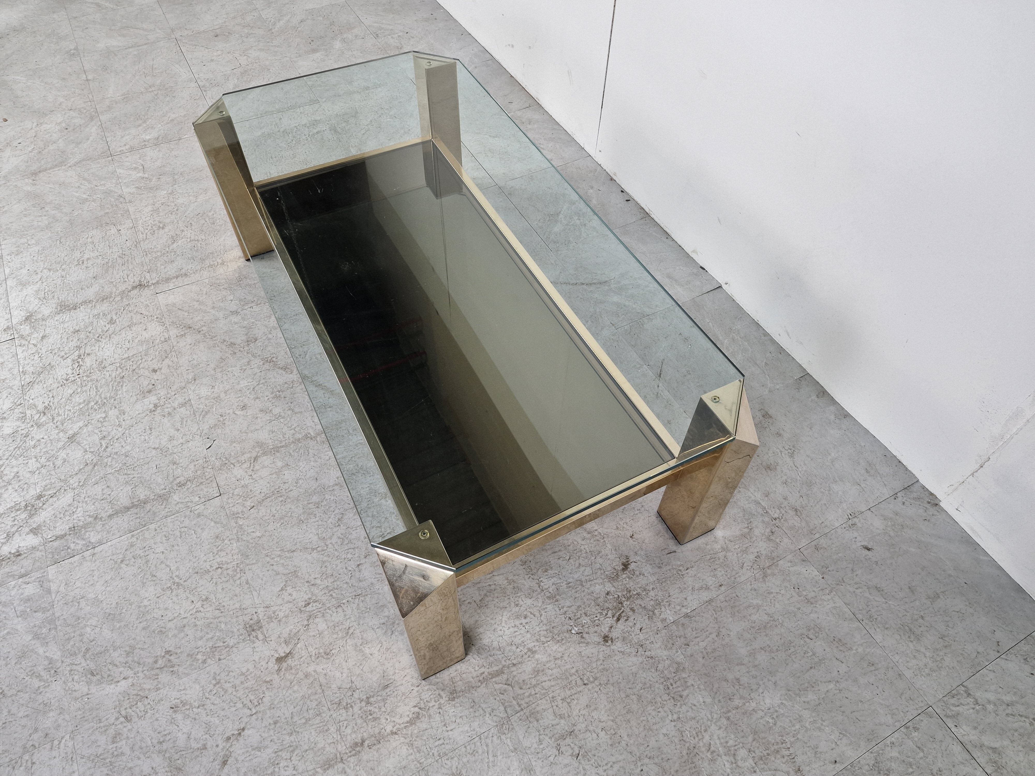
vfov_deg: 58.9
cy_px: 388
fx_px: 688
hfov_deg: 73.9
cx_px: 518
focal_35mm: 23
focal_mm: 6.4
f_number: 1.8
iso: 200
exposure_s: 1/180
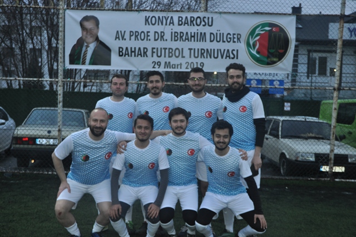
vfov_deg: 30.8
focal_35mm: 44
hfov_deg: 45.0
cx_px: 178
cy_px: 118
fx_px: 430
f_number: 3.8
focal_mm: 29
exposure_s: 1/60
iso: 800
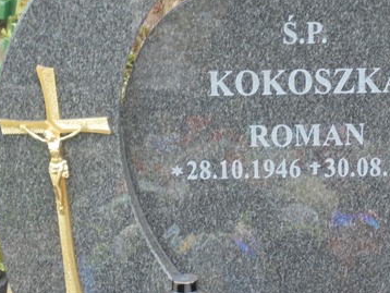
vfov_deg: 14.8
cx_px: 236
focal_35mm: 100
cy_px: 194
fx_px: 1127
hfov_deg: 19.6
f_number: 5.2
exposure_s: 1/60
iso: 200
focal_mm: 10.1
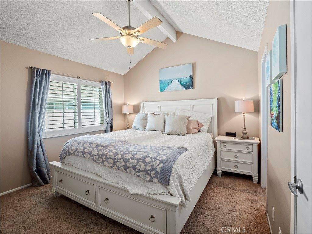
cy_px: 117
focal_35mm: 16
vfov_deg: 78.1
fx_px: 144
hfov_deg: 94.5
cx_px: 156
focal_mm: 8
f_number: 9
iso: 200
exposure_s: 1/2.5
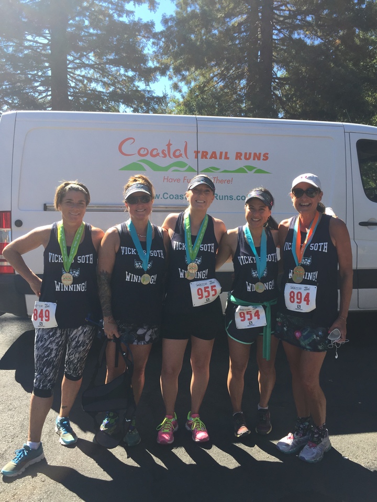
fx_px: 421
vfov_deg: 61.7
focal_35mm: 29
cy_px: 251
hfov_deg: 48.2
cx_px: 188
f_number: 2.2
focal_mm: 4.15
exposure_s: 1/599
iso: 32
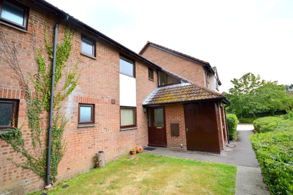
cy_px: 98
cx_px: 146
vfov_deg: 77.2
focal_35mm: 15
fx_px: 122
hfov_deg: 100.4
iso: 100
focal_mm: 10
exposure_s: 1/160
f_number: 6.3
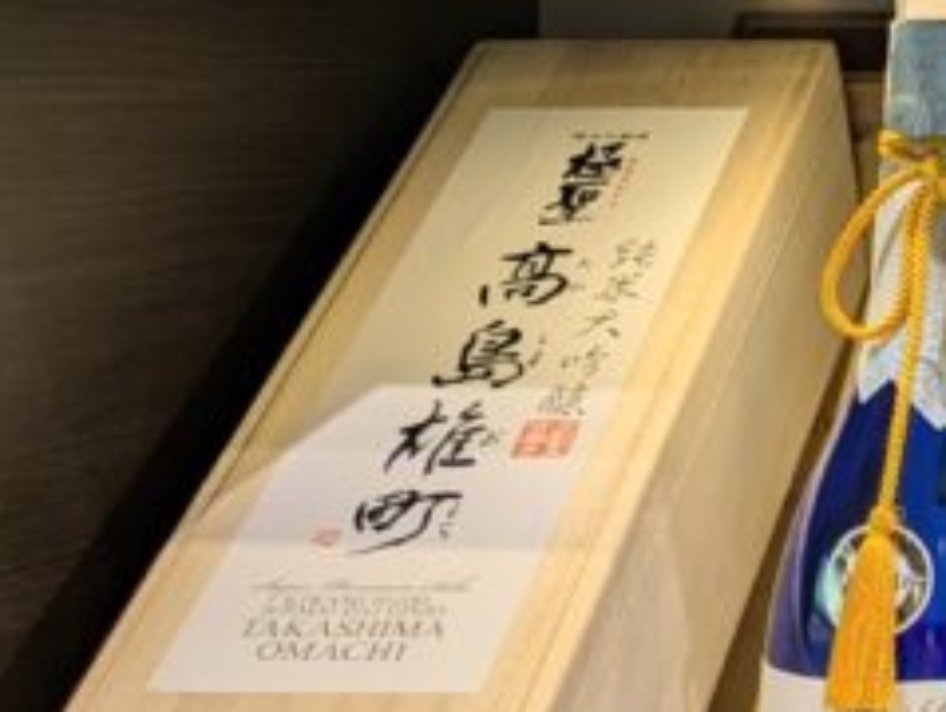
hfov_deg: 15.7
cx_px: 1698
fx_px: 2929
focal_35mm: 107
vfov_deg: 13.3
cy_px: -255
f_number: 1.89
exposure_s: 1/120
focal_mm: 5.43
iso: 53
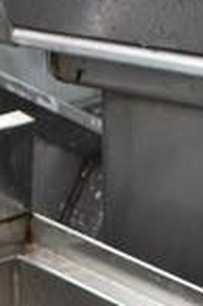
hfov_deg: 8.0
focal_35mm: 169
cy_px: 607
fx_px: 1433
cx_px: -84
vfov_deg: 11.1
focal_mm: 18
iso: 100
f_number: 4
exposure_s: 1/60
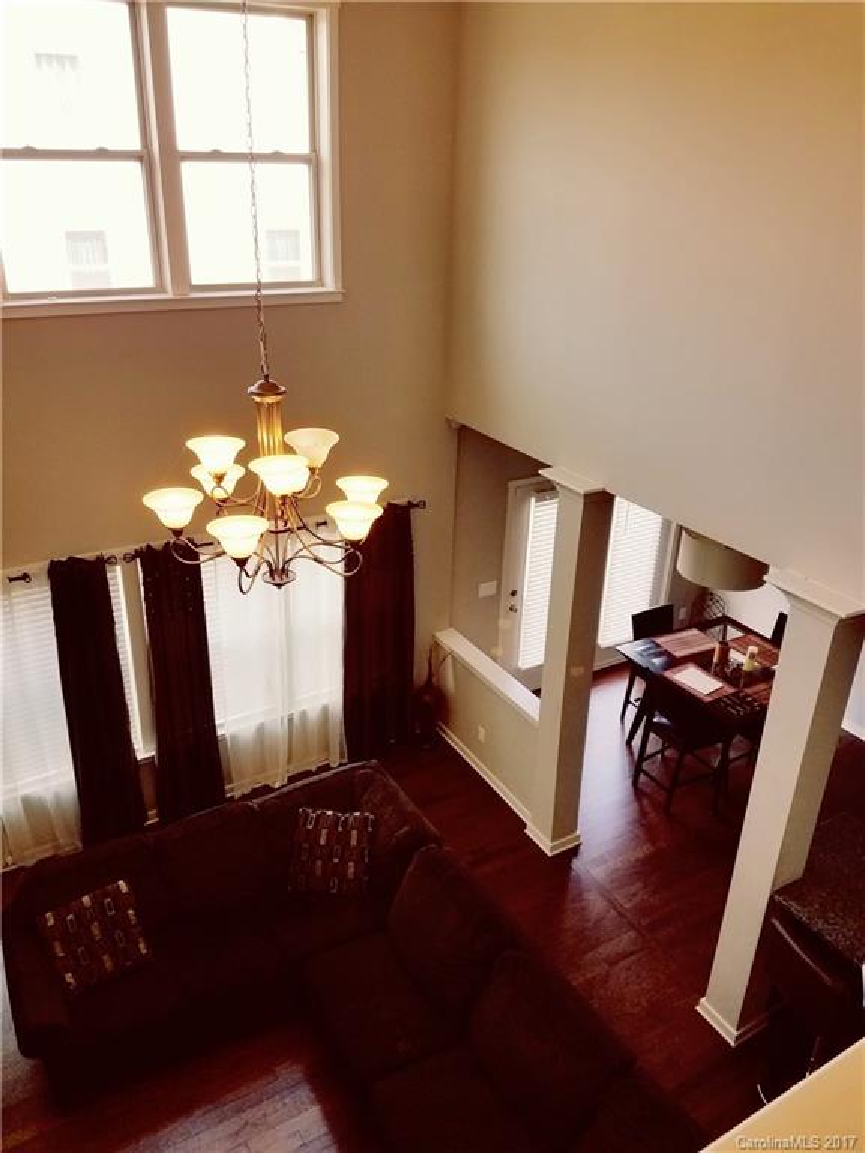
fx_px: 866
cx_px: 432
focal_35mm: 26
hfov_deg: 53.1
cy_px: 576
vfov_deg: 67.3
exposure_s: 1/155
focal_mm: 4.2
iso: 40
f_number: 1.7
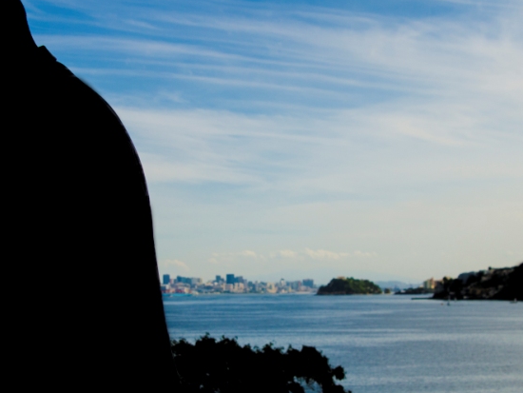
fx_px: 1134
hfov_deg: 26.0
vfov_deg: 19.6
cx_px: 247
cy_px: 232
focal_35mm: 75
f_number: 5
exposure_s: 1/1250
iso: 100
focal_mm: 28
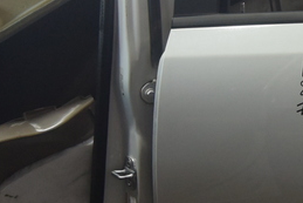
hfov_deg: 18.3
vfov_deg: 13.4
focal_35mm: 102
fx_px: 859
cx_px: 422
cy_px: 78
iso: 720
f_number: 3.8
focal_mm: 12.5
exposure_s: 1/125
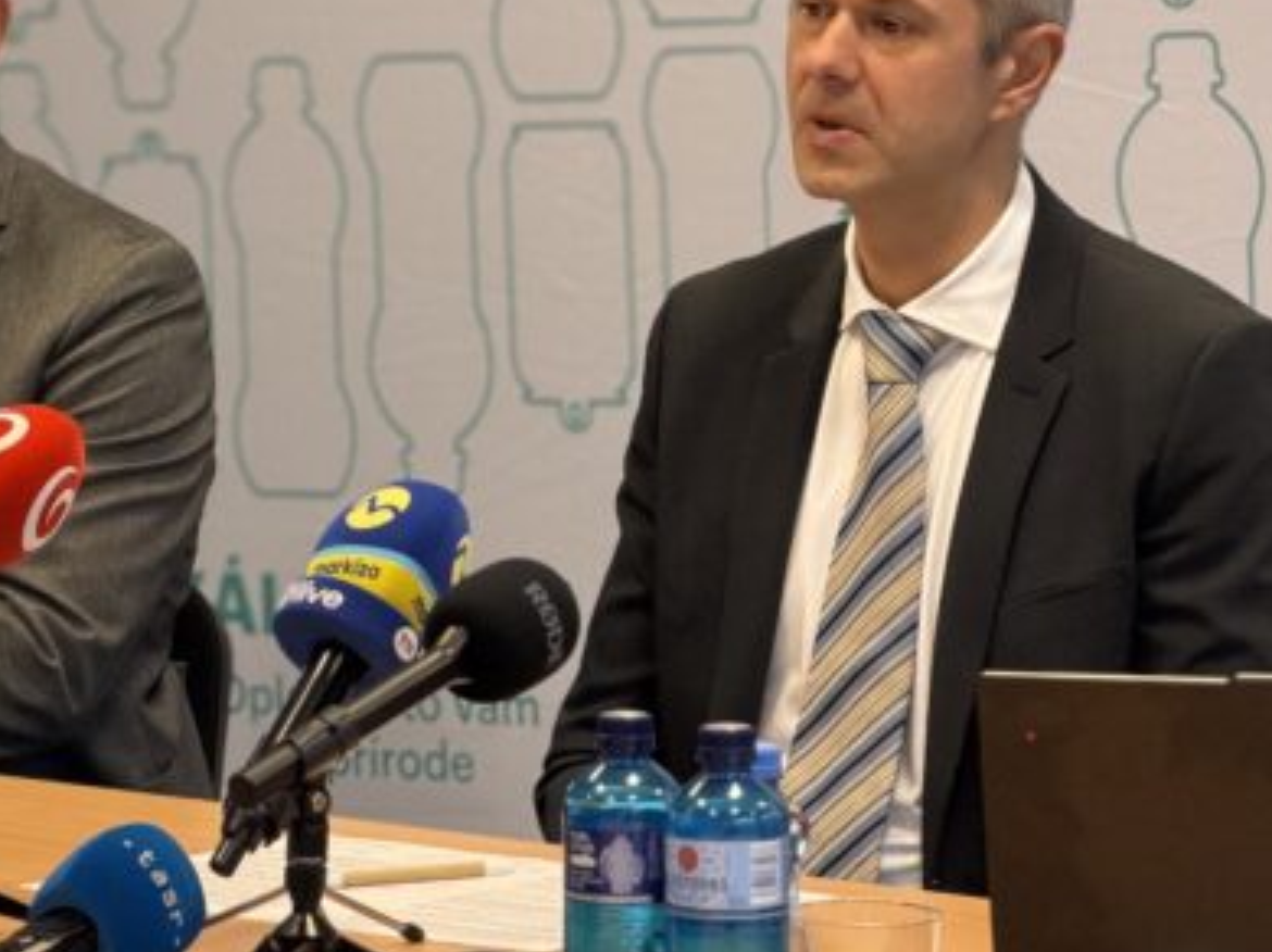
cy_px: 277
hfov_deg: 10.0
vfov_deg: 7.5
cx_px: 307
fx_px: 7235
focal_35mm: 197
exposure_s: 1/100
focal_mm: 16.89
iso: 500
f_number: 2.8
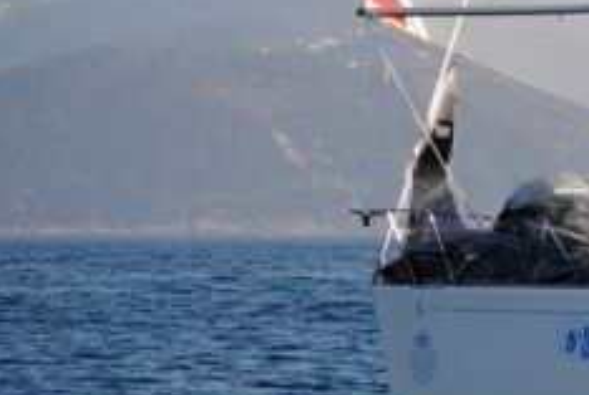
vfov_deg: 2.7
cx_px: 956
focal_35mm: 513
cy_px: -21
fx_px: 8409
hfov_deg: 4.0
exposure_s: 1/500
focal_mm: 100
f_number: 5.6
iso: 100
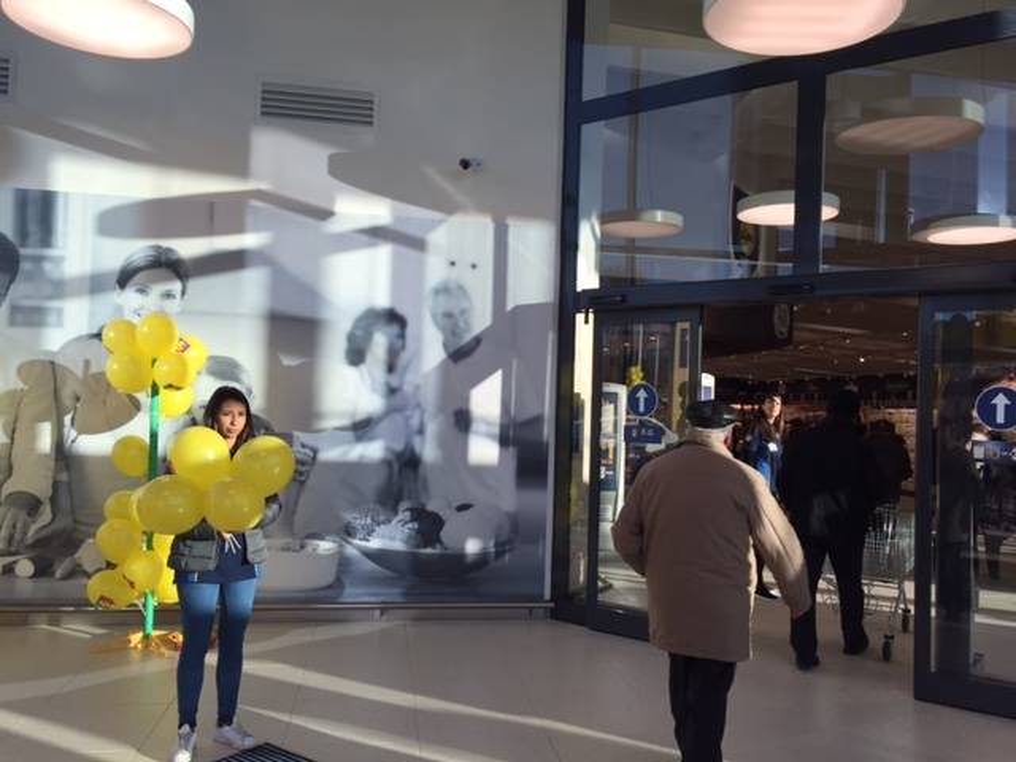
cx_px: 508
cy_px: 381
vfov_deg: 48.2
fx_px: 851
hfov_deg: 61.7
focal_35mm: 29
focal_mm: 4.15
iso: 32
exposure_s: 1/542
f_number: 2.2
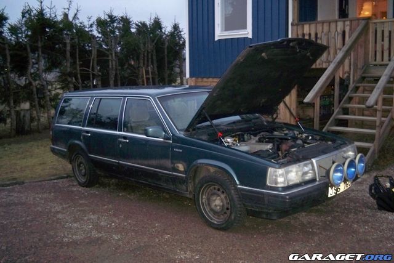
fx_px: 405
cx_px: 197
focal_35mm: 37
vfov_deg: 36.0
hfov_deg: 51.9
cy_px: 132
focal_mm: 7.9
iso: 400
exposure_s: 1/30
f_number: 3.1
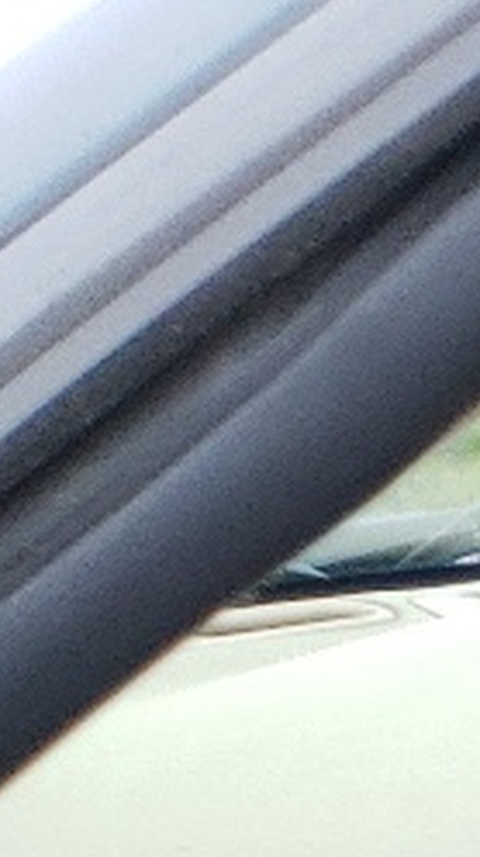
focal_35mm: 183
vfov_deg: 10.3
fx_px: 4152
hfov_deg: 5.0
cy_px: 2018
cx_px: 2611
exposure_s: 1/179
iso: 50
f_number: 1.5
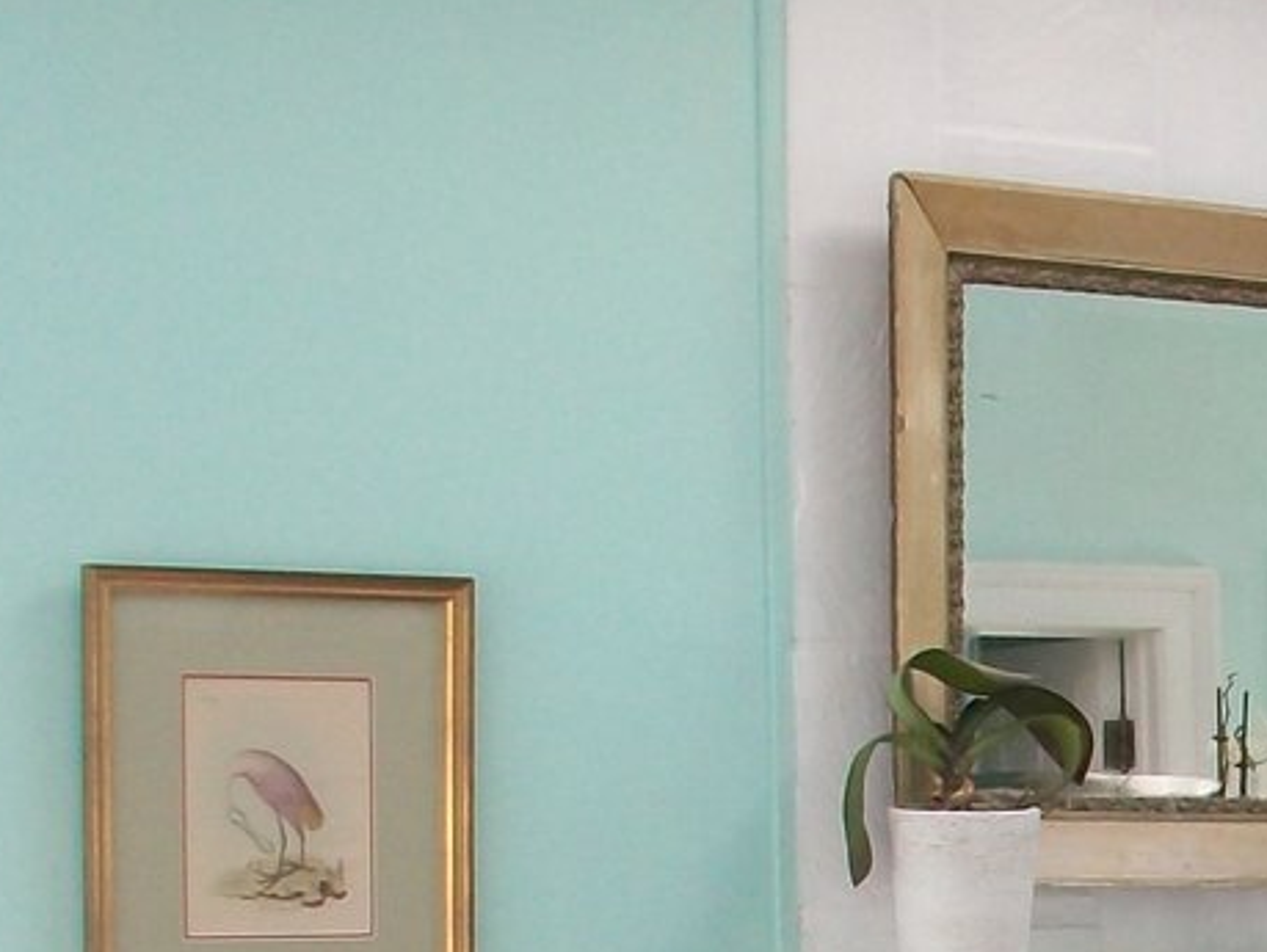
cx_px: 1693
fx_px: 4103
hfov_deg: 16.5
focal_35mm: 112
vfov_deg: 12.8
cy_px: 1271
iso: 80
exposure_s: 1/80
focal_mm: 5.7
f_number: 2.8
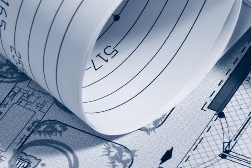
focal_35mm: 234
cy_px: -28
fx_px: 1633
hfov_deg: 8.6
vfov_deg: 5.9
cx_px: -97
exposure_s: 1/100
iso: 100
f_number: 14
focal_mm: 50
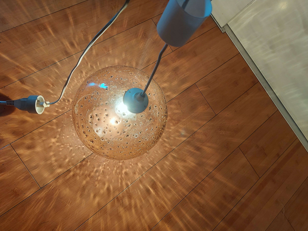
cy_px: 116
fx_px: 214
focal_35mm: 24
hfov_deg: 71.6
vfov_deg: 56.8
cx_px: 154
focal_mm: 5.23
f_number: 1.8
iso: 64
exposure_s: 1/50
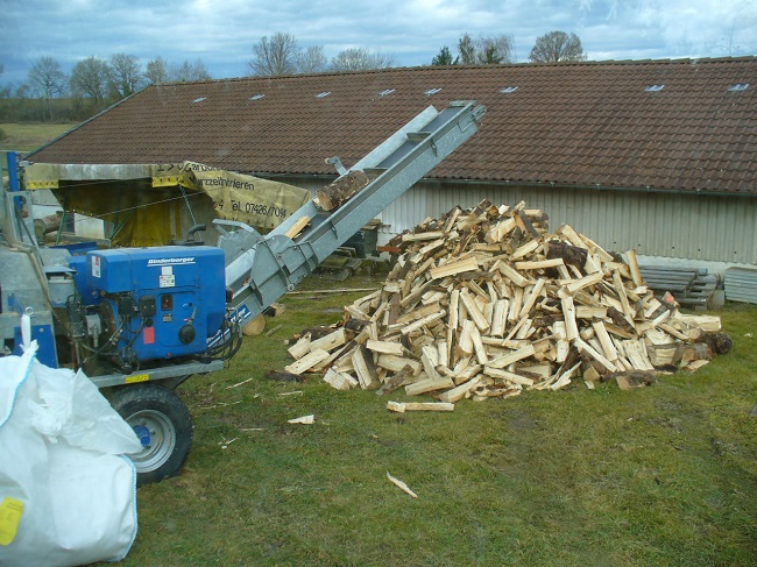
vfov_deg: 38.6
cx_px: 378
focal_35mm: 37
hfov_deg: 50.2
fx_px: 809
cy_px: 284
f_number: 2.8
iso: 64
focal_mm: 6.1
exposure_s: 1/400
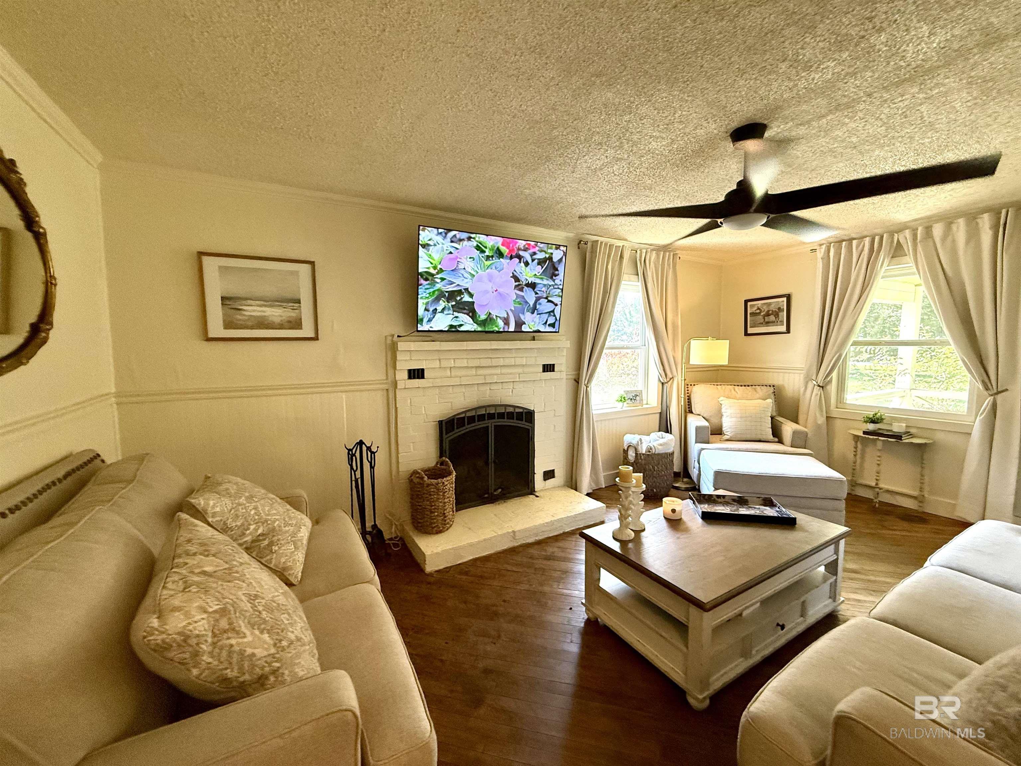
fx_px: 413
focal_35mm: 14
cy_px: 383
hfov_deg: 102.1
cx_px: 510
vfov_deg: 85.7
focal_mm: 2.22
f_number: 2.2
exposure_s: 1/120
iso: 400
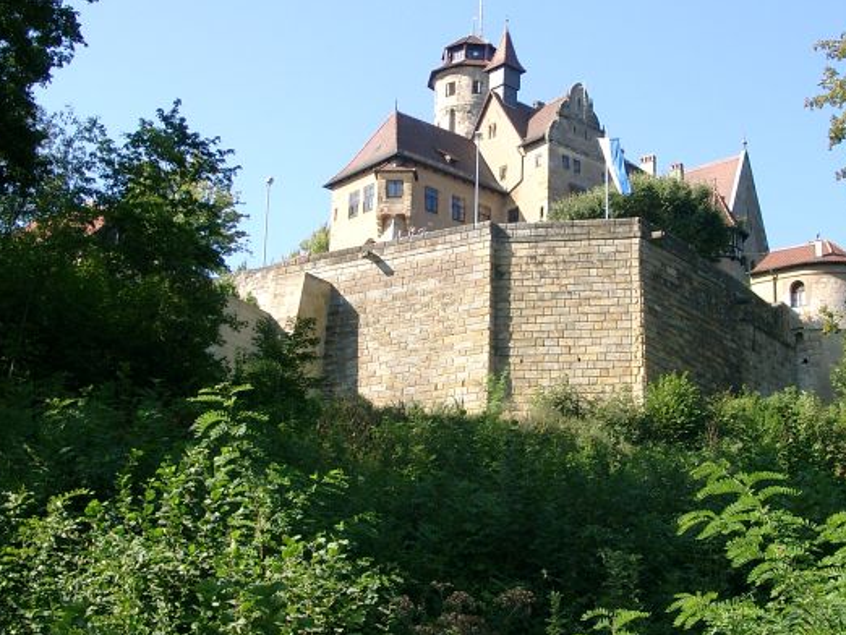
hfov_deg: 27.0
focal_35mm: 72
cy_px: 220
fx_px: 1760
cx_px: 467
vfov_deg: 20.4
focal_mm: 9.82
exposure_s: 1/253
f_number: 4
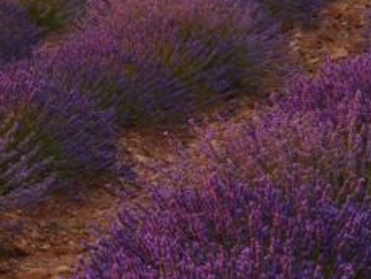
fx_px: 1931
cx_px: -205
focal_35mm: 180
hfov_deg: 10.5
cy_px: 221
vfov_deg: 8.3
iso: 80
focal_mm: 9.6
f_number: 4
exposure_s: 1/60
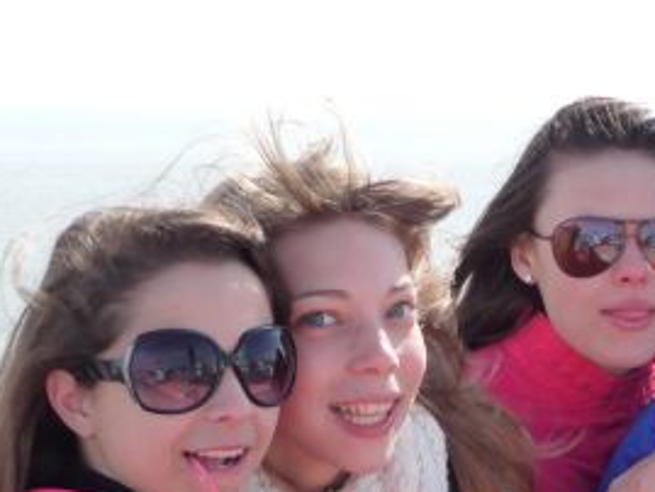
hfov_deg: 13.9
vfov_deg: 10.7
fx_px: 2612
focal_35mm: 138
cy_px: 485
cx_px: 765
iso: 160
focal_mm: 9.8
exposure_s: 1/400
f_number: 4.4
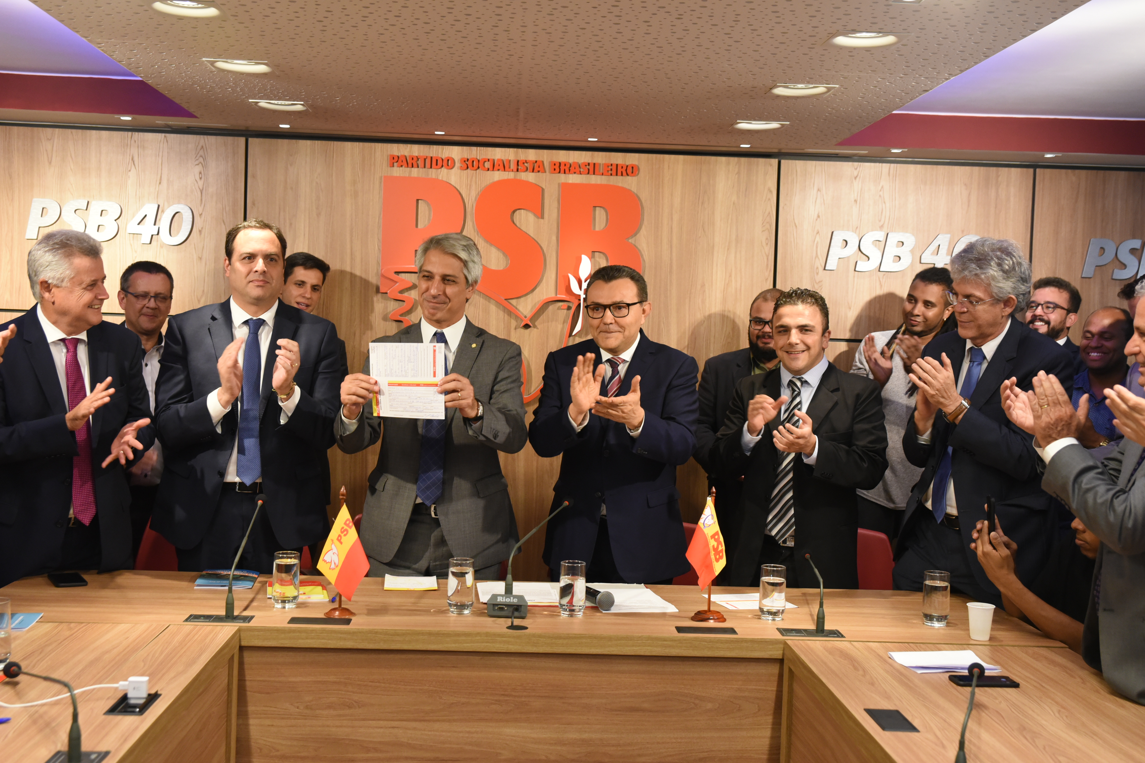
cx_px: 572
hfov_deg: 44.5
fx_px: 1399
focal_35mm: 44
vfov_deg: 30.5
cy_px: 382
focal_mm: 44
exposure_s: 1/125
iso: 2500
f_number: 4.5
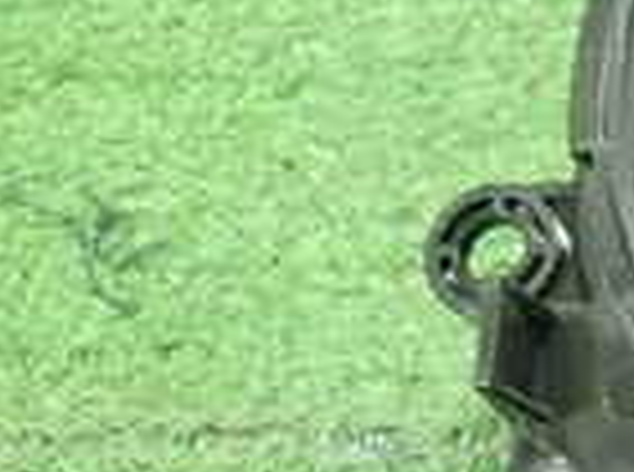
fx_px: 2338
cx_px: 1088
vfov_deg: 11.5
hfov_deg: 14.0
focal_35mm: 128
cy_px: 319
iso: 800
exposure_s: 1/125
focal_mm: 5.5
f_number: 2.3
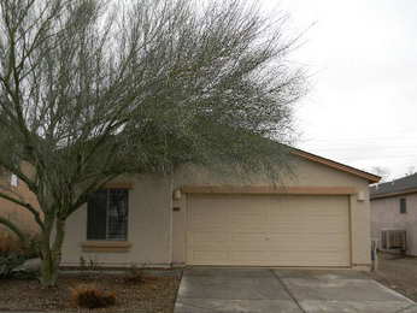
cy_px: 156
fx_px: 494
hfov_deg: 45.7
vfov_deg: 35.2
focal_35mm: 41
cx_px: 208
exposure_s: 1/393
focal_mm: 7.3
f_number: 3.8
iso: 112
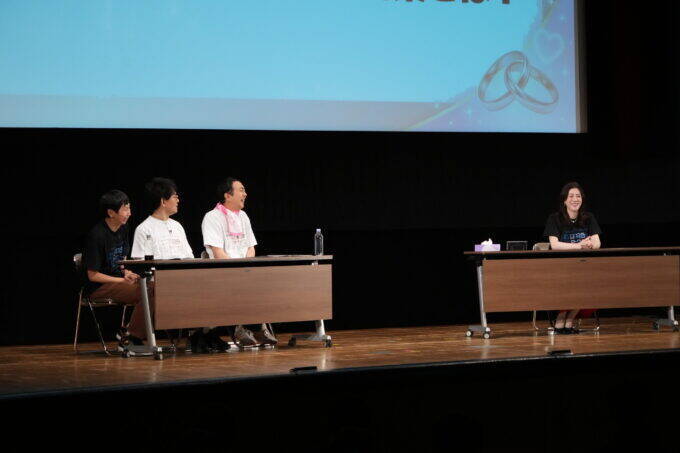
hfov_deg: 19.8
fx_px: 1945
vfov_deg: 13.3
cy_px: 226
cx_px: 340
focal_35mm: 103
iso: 4000
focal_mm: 103
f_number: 6.3
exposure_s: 1/200
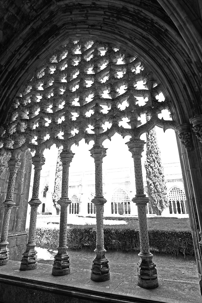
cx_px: 95
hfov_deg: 55.1
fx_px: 193
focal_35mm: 23
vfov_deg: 75.9
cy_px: 139
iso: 800
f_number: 4.5
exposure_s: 1/250
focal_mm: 18
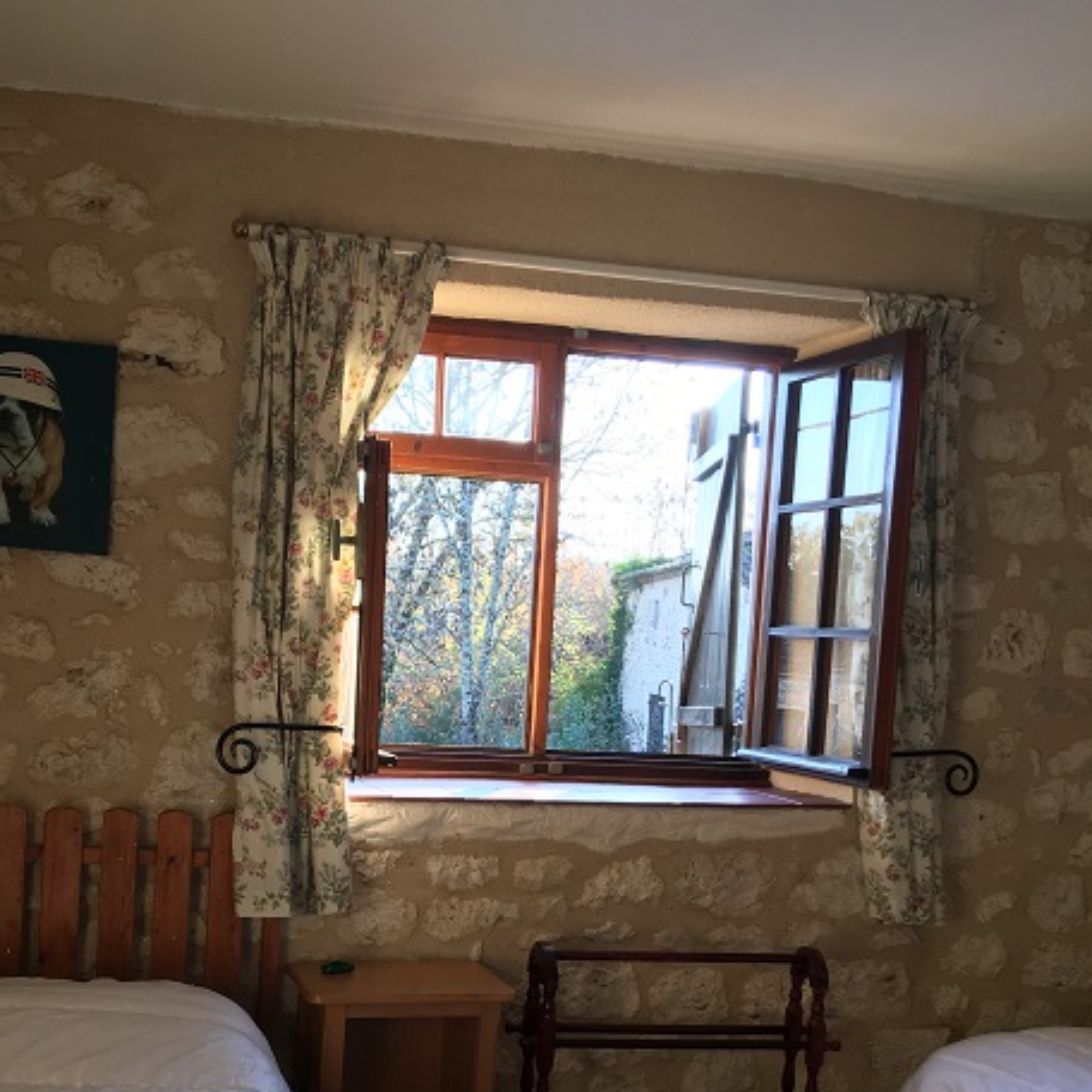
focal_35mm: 45
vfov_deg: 36.8
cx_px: 388
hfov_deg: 37.3
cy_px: 793
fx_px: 1606
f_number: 2.2
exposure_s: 1/100
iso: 40
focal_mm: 4.15
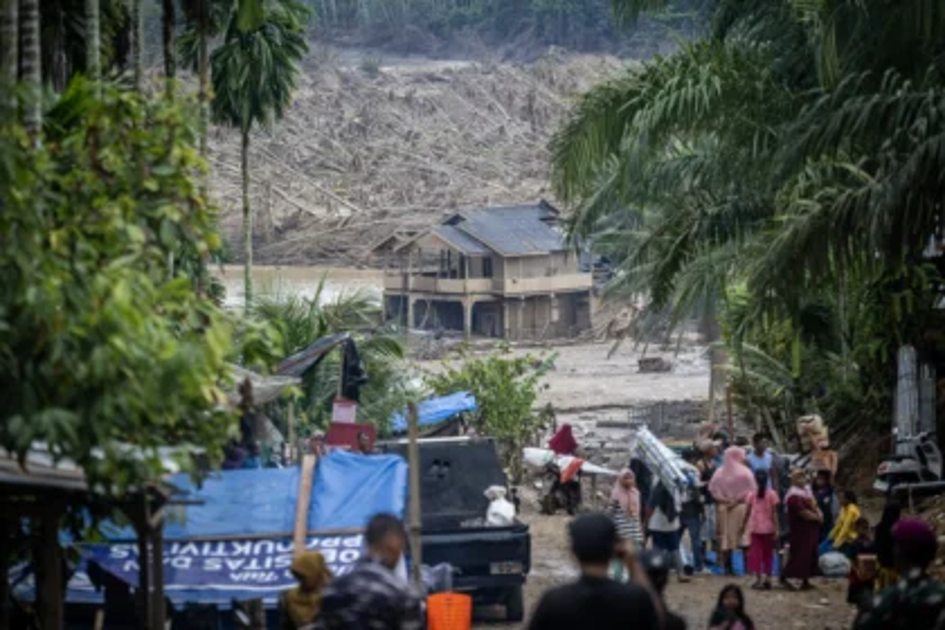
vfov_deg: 8.3
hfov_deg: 12.5
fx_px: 4331
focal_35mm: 165
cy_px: 315
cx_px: 472
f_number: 3.5
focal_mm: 165
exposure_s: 1/1000
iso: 100
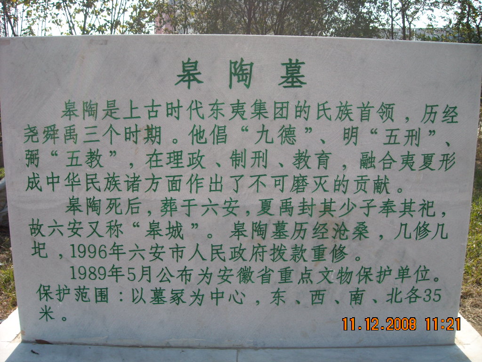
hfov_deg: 52.6
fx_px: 487
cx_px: 241
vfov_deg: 40.7
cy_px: 181
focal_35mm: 35
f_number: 5.6
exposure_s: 1/129
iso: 64
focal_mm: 5.7
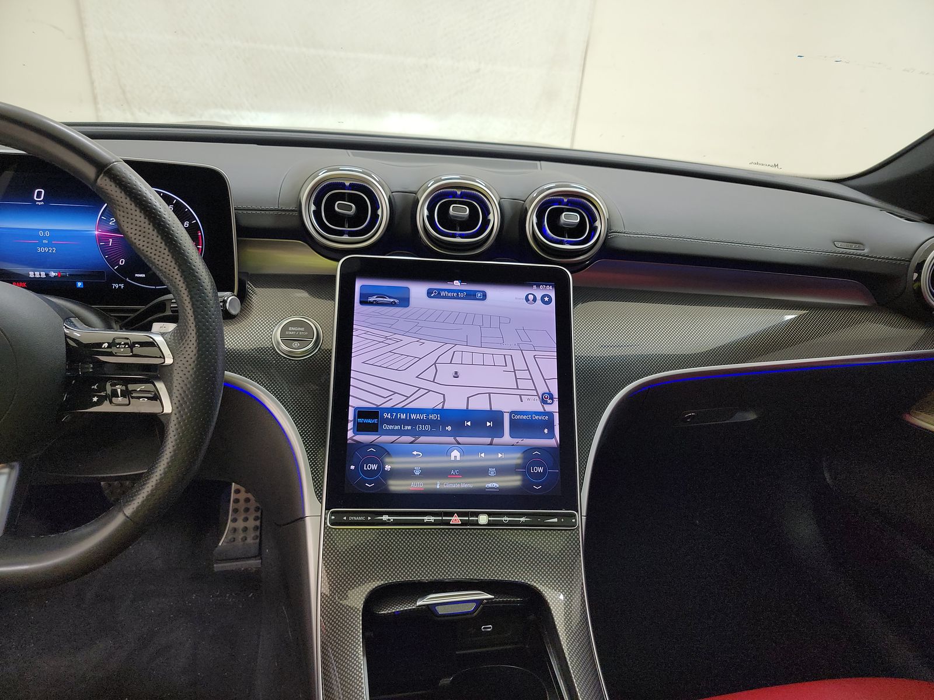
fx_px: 648
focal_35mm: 24
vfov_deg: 56.8
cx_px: 467
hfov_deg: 71.6
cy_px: 350
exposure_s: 1/59
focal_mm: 6.7
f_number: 1.8
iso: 129
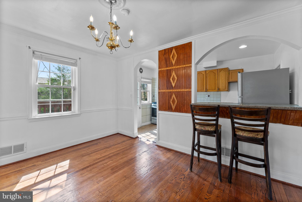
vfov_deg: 81.3
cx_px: 151
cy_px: 101
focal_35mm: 14
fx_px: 118
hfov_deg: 104.2
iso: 100
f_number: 8
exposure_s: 1/2.5
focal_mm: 14
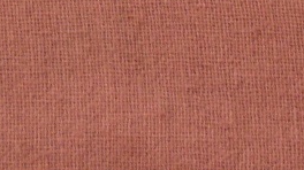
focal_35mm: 218
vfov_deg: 5.4
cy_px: -227
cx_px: 134
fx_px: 1756
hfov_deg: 9.9
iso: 80
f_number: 2.8
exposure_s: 1/30
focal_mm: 5.5
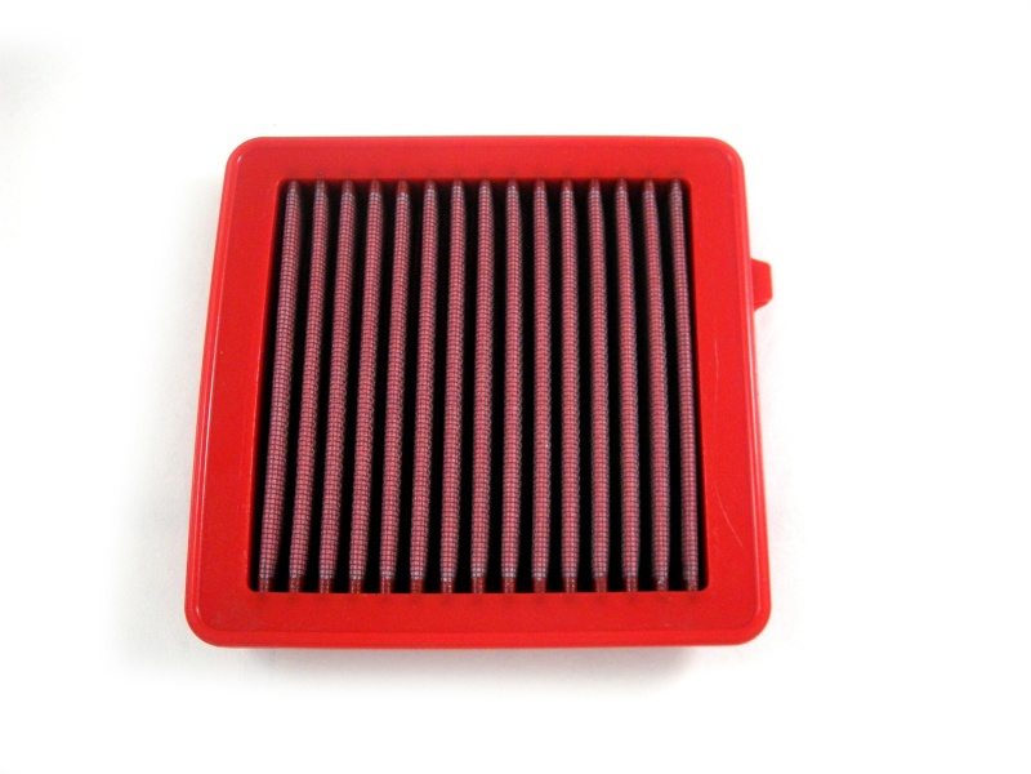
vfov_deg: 40.7
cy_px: 387
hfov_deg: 52.6
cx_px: 516
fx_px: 1042
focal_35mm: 35
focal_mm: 5.7
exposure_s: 1/60.8
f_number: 2.8
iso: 214
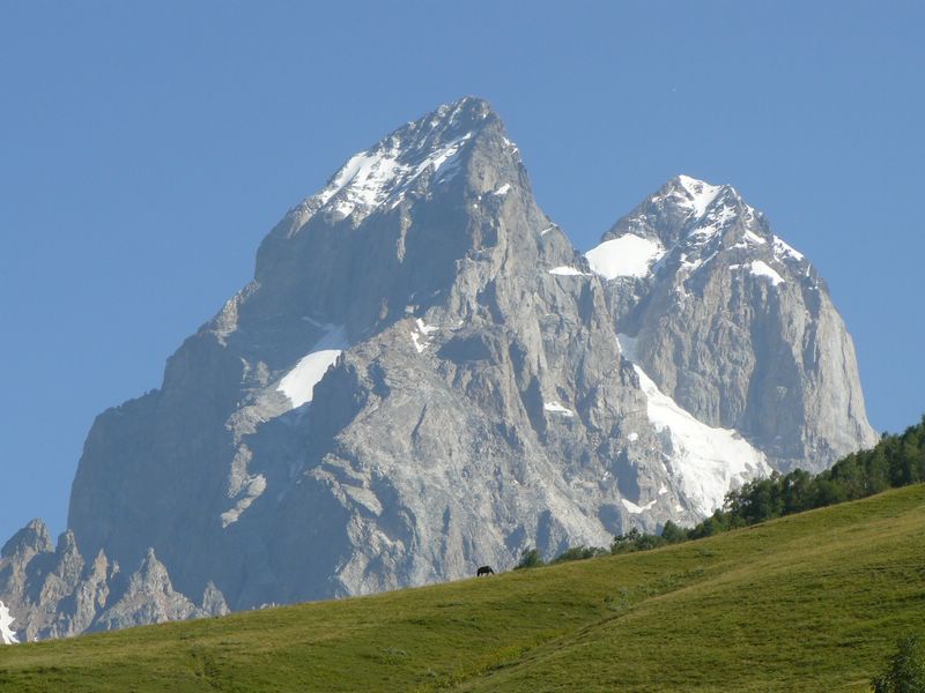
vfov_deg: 8.0
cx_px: 462
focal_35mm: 186
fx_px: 4970
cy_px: 346
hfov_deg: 10.6
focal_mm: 31
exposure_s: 1/400
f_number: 5.6
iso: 100
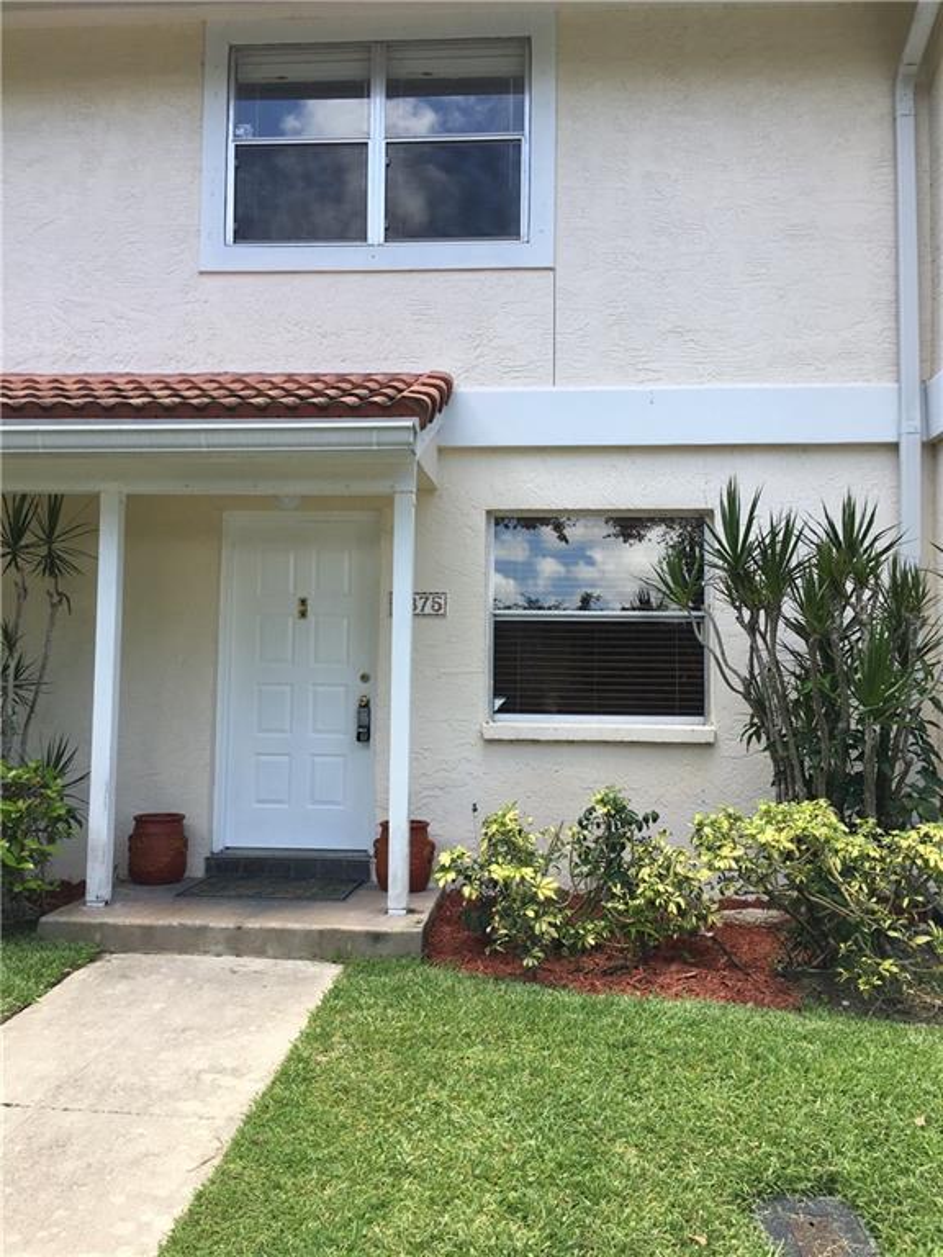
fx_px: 1053
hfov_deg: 48.2
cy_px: 628
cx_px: 472
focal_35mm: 29
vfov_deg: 61.7
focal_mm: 4.15
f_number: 2.2
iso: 25
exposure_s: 1/316
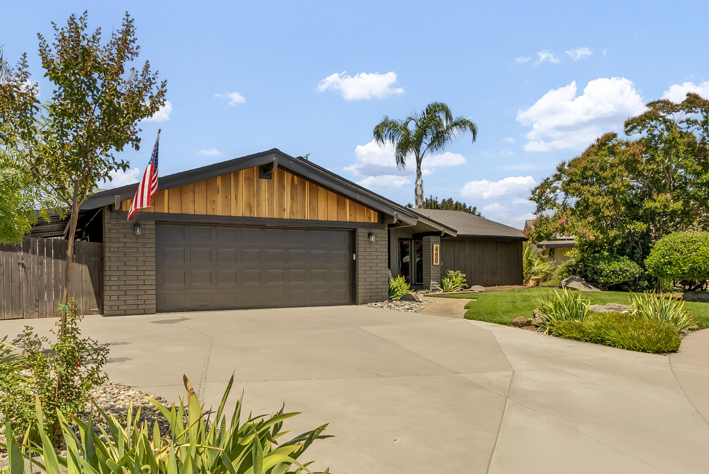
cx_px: 321
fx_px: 493
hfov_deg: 71.3
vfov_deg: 51.1
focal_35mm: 25
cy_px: 275
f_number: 10
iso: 80
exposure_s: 1/125
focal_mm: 16
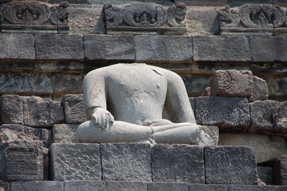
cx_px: 144
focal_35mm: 375
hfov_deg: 5.5
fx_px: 2988
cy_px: 96
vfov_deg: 3.7
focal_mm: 250
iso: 200
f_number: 6.3
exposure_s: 1/200
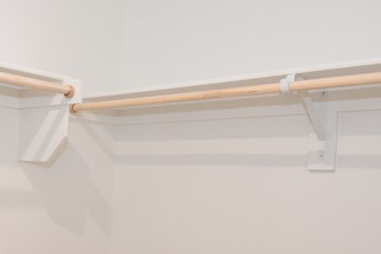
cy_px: 169
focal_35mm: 48
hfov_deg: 38.7
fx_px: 508
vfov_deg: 27.9
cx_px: 49
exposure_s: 1/60
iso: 800
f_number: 4
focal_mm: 10
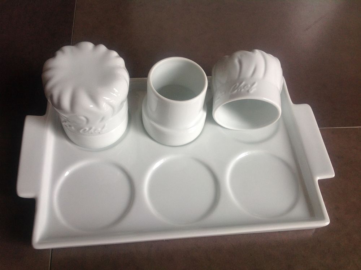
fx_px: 364
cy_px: 135
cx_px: 180
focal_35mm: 35
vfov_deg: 40.6
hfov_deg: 52.7
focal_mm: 4.28
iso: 80
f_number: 2.4
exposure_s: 1/120
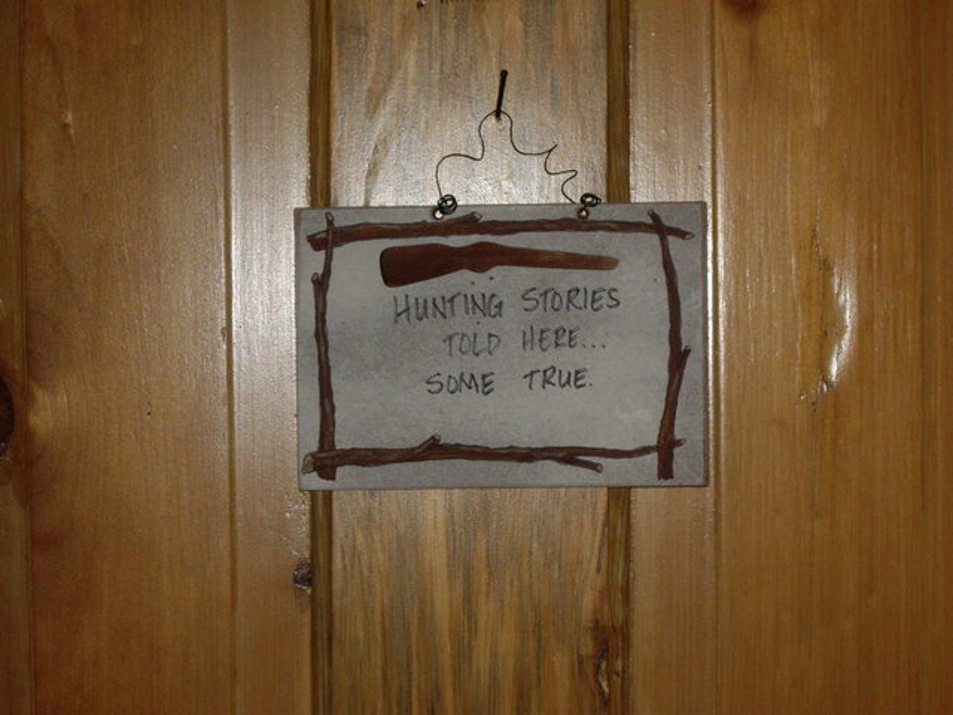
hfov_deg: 17.3
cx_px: 476
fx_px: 3138
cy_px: 358
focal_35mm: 114
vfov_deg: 13.0
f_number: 5.2
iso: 200
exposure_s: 1/125
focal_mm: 18.6
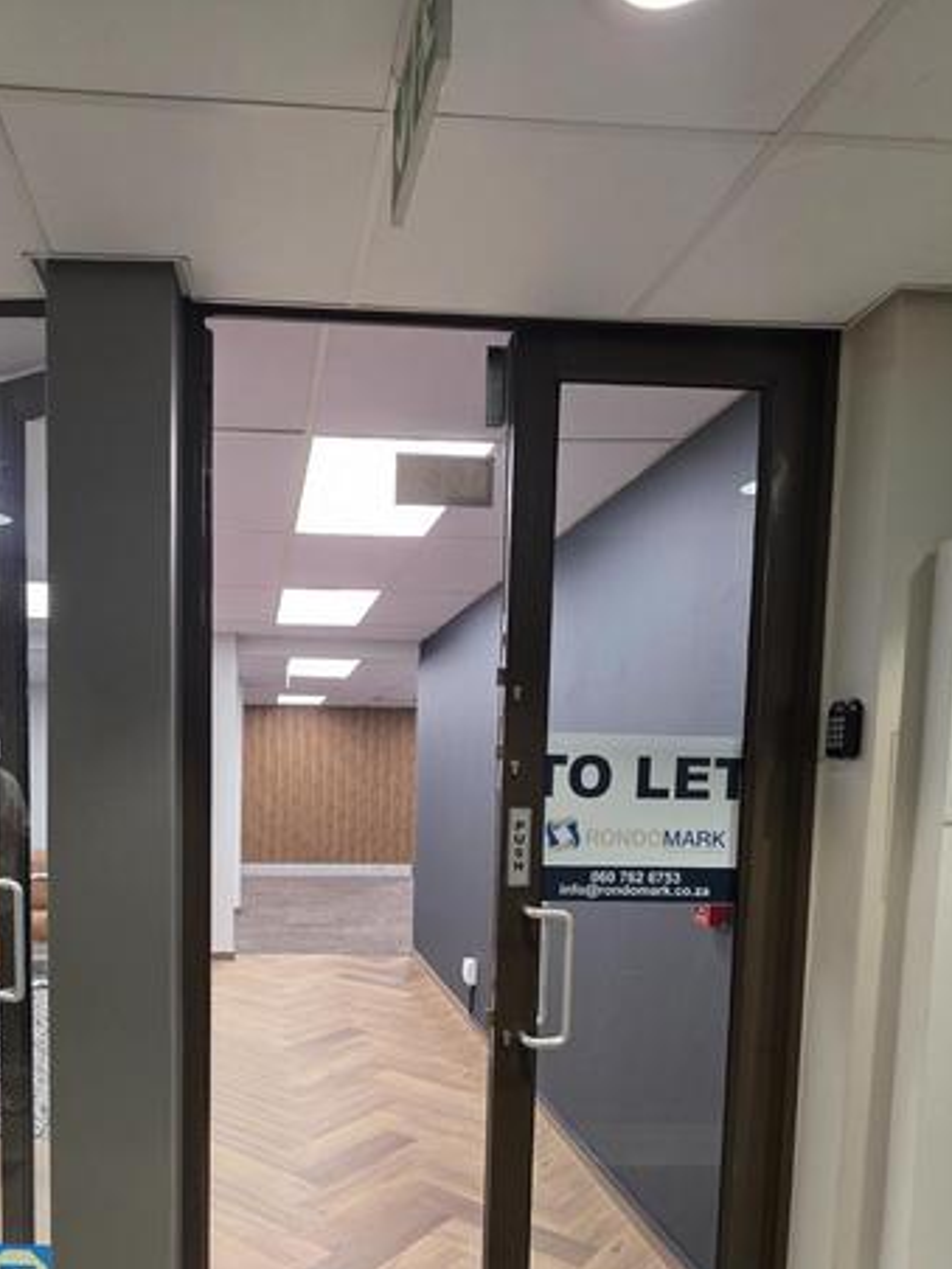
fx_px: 843
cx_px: 306
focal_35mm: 23
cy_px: 839
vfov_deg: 71.9
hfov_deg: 57.4
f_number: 1.9
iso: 100
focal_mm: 2.2
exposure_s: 1/100
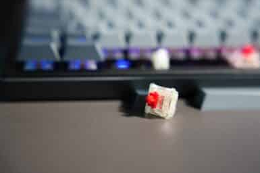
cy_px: 86
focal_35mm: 71
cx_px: 131
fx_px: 512
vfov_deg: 19.2
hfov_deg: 28.5
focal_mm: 70
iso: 400
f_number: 3.2
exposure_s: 1/80
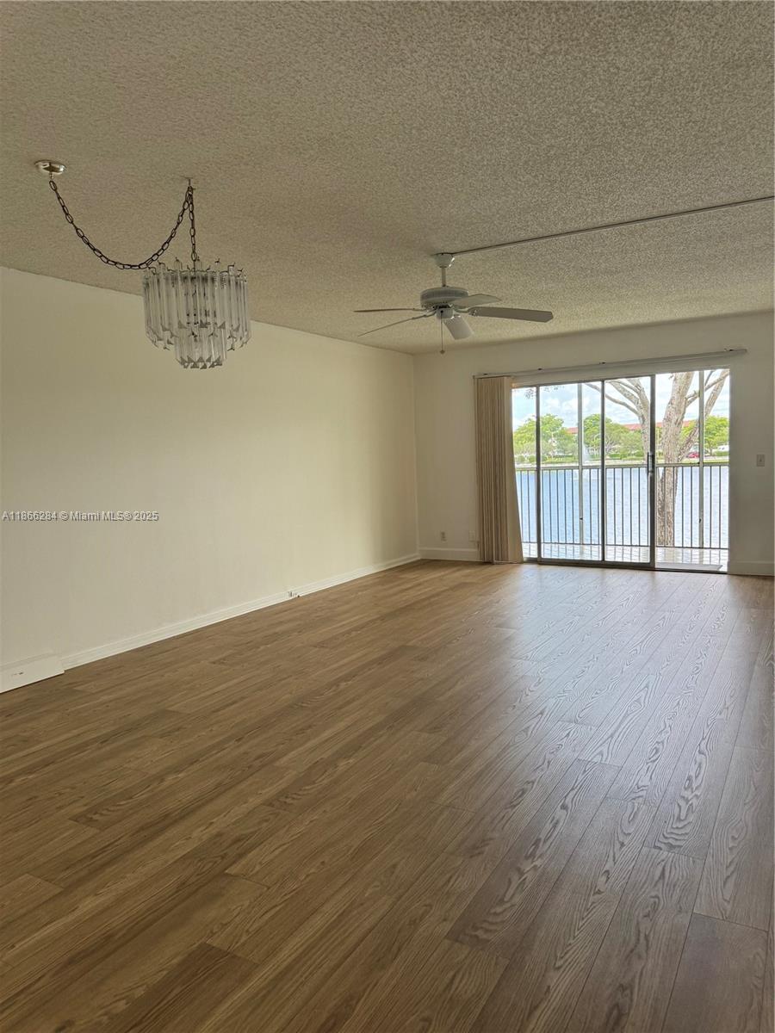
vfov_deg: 71.6
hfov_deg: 56.8
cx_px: 388
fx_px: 716
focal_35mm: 24
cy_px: 516
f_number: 1.78
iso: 100
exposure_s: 1/143
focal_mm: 6.76
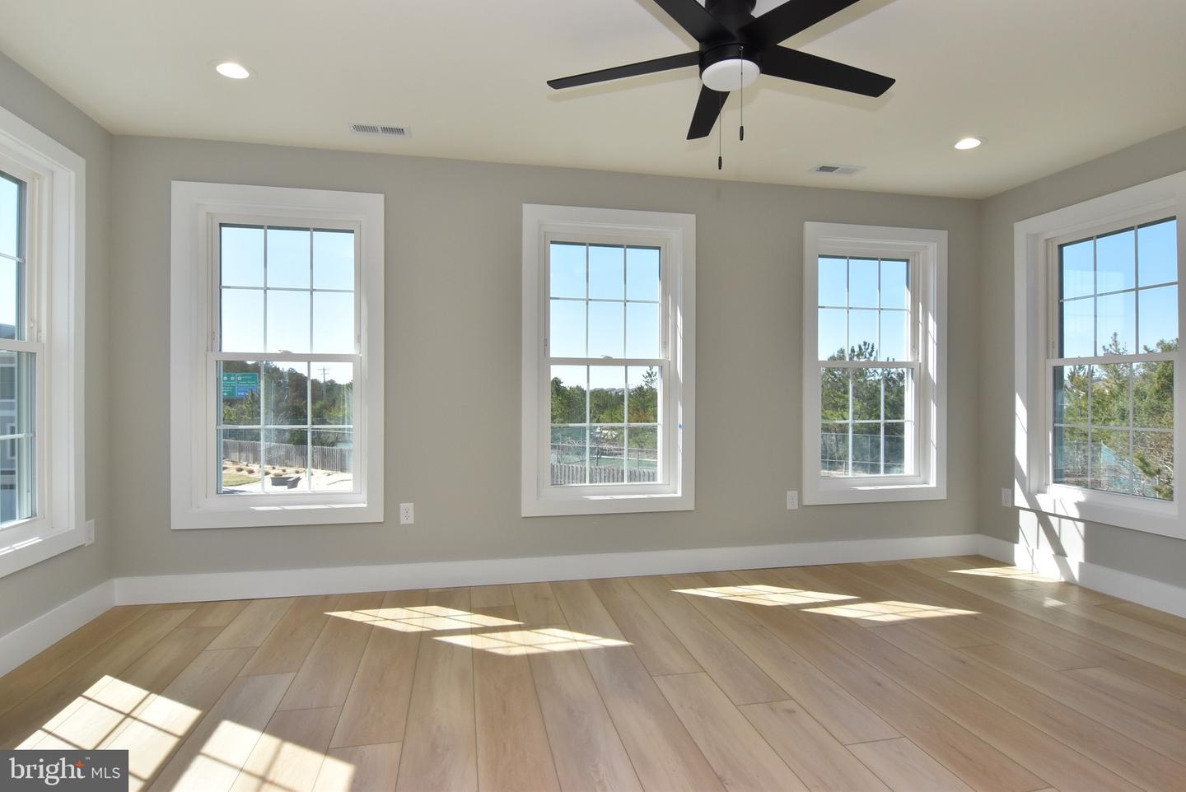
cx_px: 593
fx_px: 593
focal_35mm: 18
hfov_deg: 90.0
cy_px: 396
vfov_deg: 67.5
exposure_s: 1/125
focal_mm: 12
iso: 800
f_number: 18
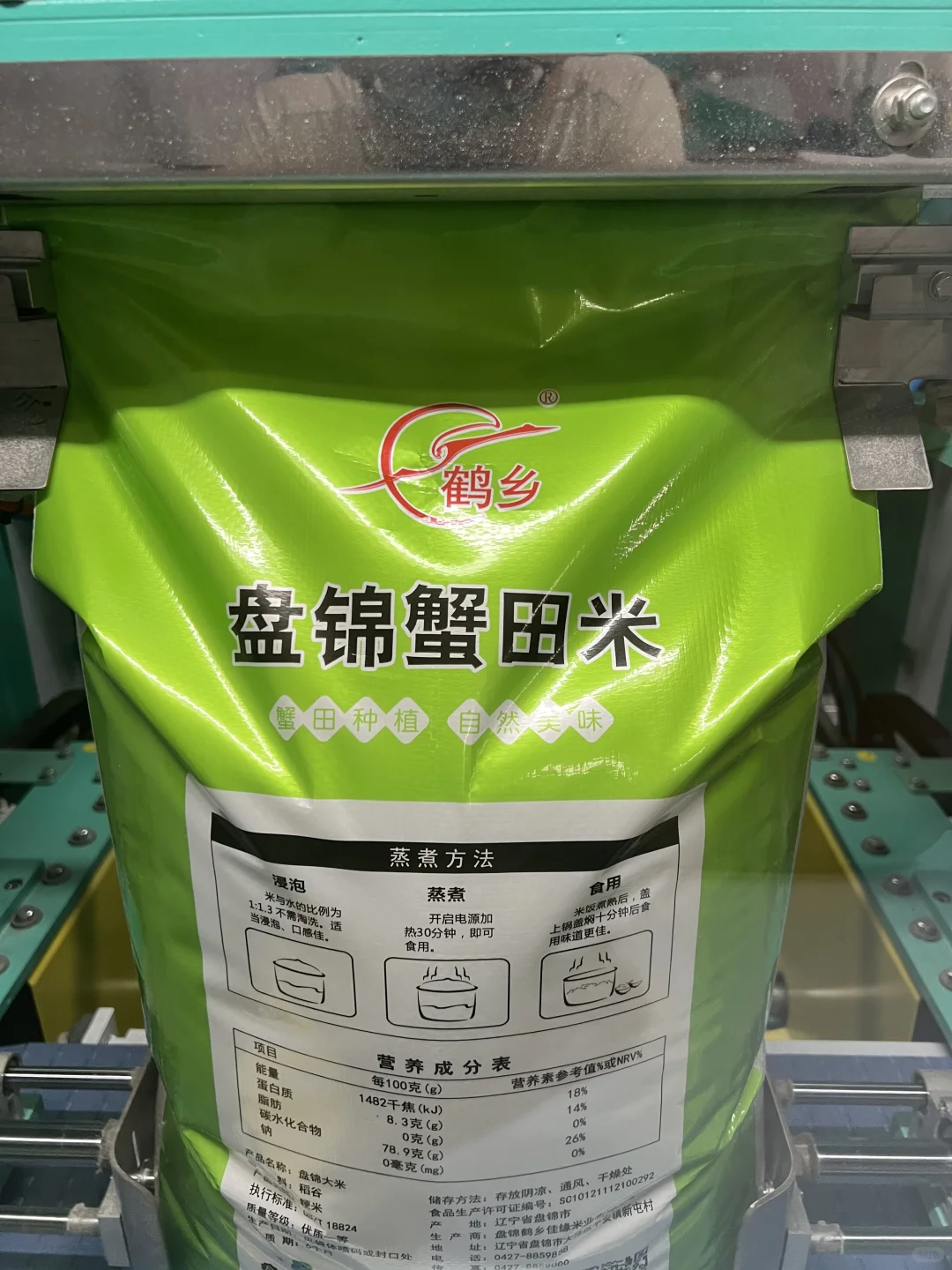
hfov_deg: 53.1
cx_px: 476
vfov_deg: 67.3
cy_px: 635
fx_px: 953
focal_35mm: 26
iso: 125
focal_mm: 5.7
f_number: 1.5
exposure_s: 1/60
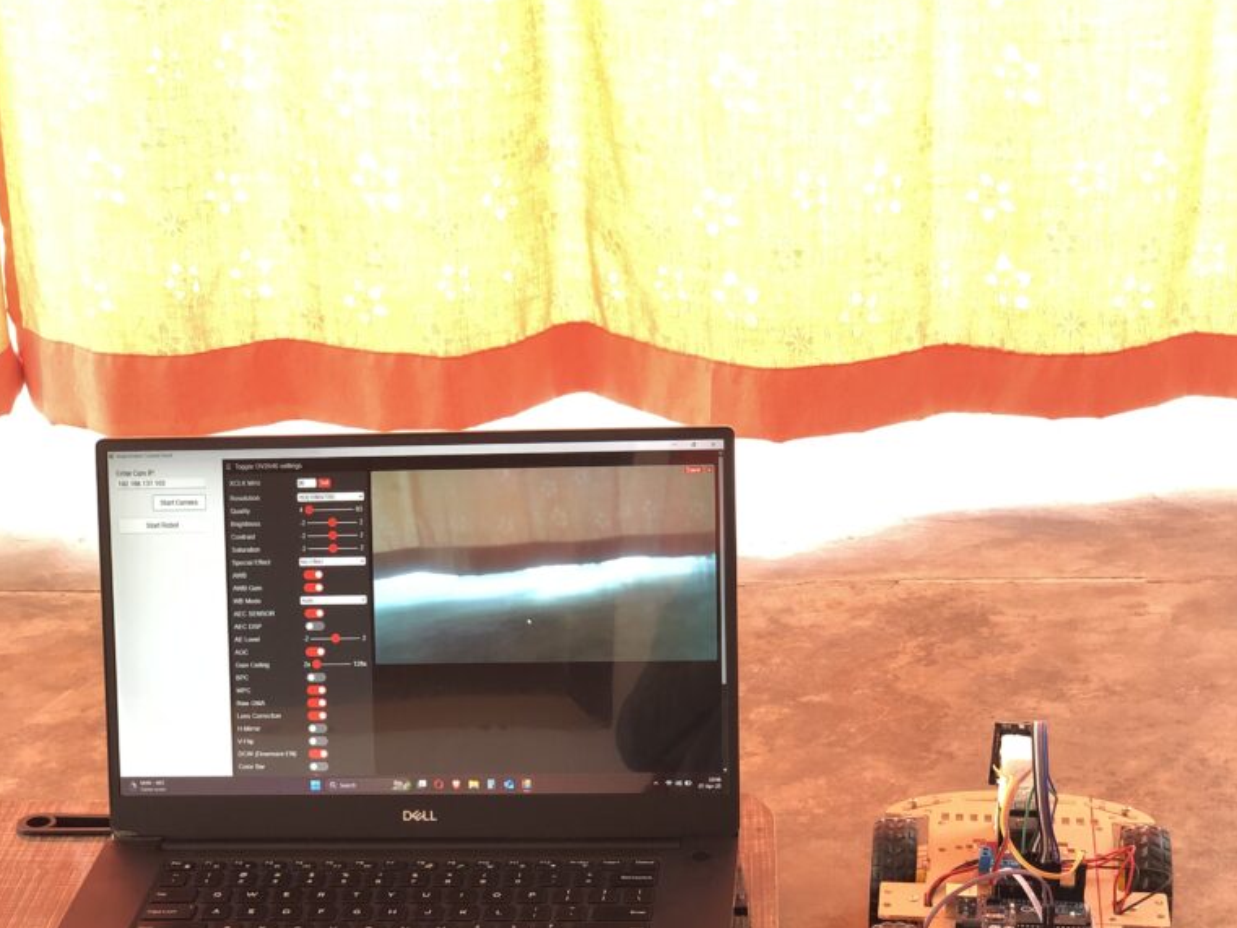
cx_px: 614
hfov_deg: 27.8
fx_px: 2502
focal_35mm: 70
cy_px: 733
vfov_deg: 20.8
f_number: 2.4
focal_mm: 6
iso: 50
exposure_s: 1/60
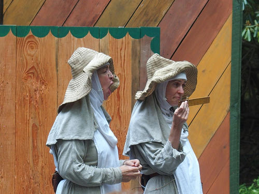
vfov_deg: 10.9
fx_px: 1018
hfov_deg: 14.5
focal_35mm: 136
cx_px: 130
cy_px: 97
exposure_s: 1/250
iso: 200
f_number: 2.8
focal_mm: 28.8
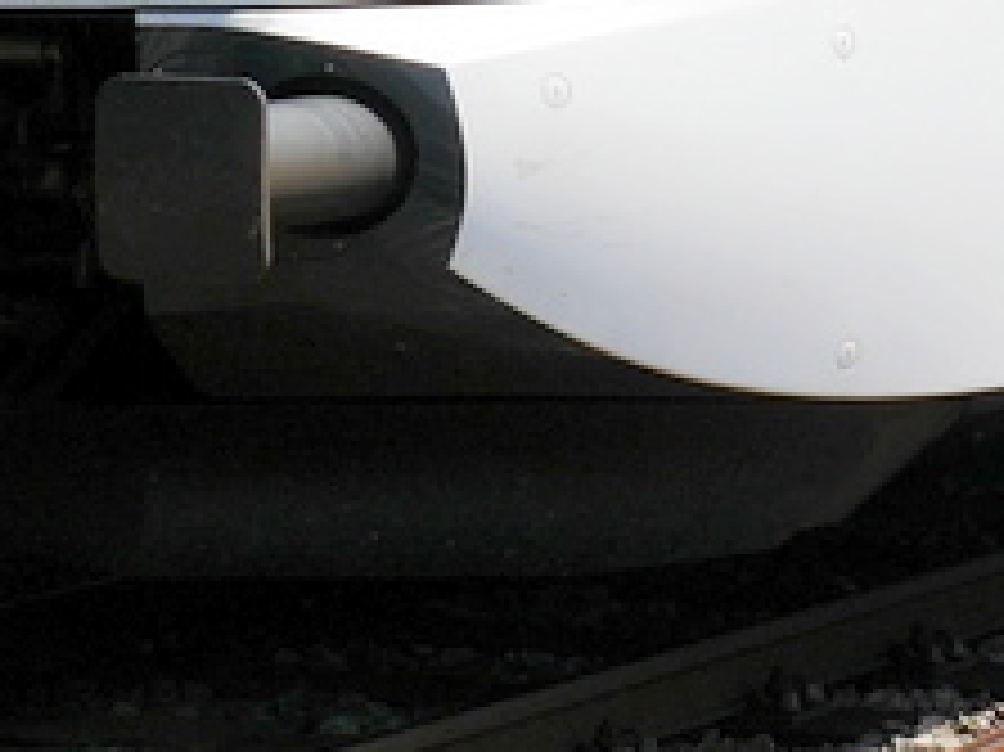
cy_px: -351
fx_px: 6870
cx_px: 1396
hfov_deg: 8.2
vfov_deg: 6.2
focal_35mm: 237
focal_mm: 22
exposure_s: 1/400
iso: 160
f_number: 9
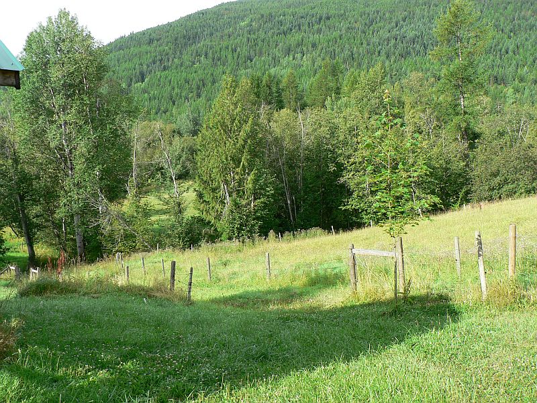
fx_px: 558
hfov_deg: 51.4
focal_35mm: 36
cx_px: 268
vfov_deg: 39.7
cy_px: 202
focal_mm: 6
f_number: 4
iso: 80
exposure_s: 1/200
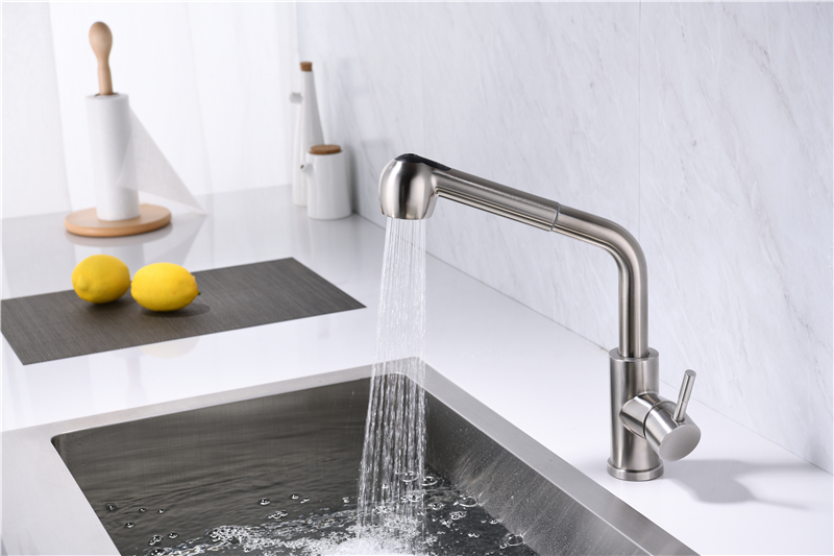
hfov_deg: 28.8
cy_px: 278
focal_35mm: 70
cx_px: 417
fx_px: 1621
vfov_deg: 19.4
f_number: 10
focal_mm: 70
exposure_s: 1/100
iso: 100
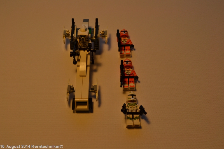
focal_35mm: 48
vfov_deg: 28.1
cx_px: 112
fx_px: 299
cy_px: 74
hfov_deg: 41.1
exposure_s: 1/125
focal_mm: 32
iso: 400
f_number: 8
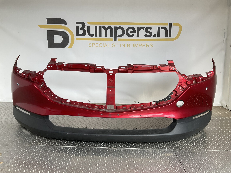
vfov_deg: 48.2
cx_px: 116
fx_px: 194
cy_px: 86
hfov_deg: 61.7
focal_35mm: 29
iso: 20
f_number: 1.8
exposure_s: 1/100
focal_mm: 3
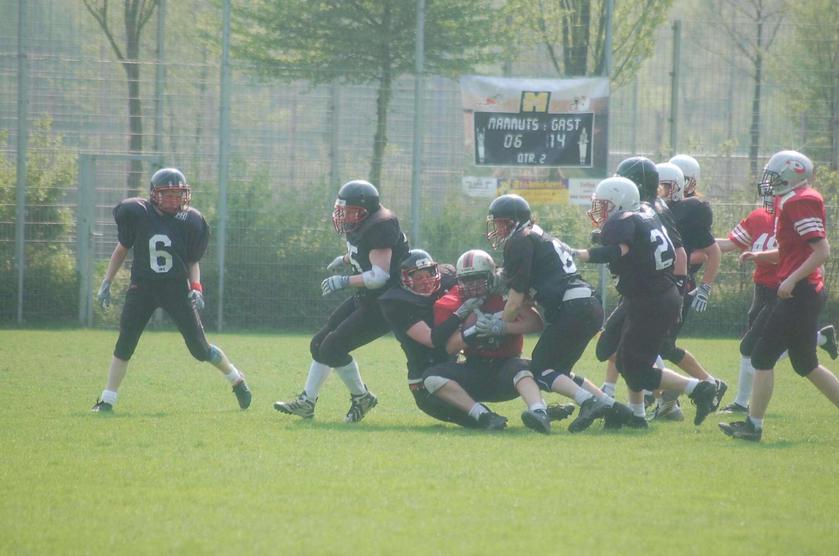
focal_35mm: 330
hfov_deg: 6.3
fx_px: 7676
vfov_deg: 4.1
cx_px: 420
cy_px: 278
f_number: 5.3
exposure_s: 1/800
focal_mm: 220
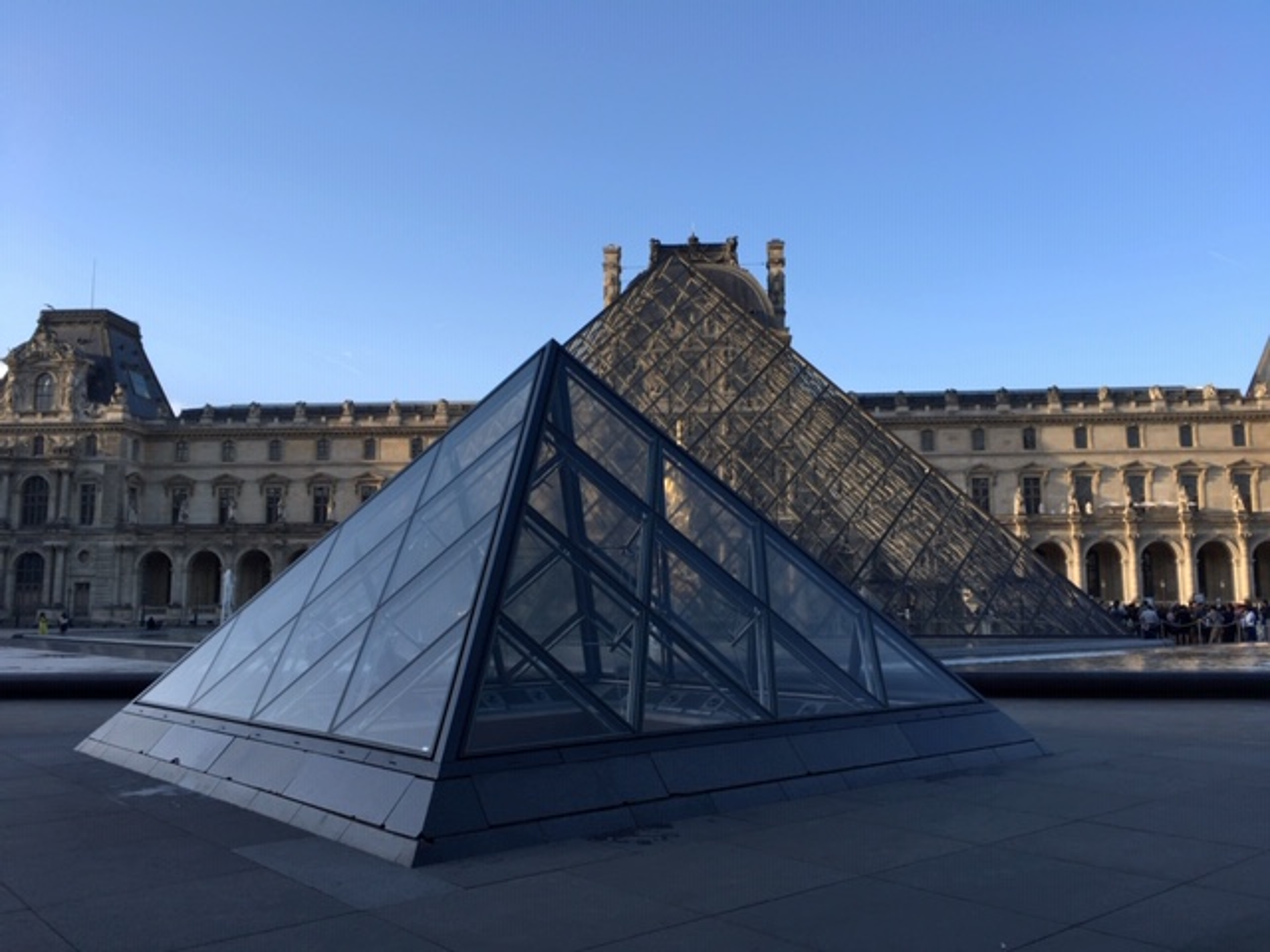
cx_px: 635
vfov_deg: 48.2
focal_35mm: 29
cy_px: 476
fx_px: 1064
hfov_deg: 61.7
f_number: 2.2
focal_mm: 4.15
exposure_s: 1/340
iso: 25
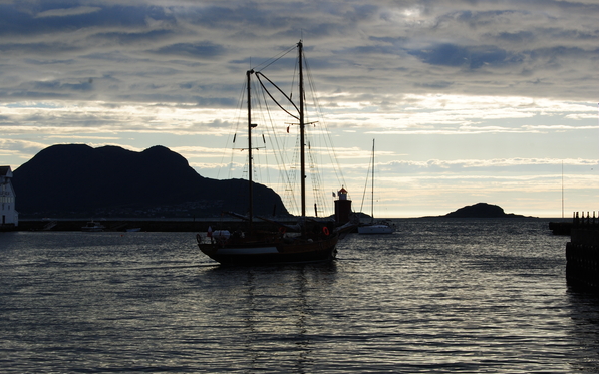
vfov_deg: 16.9
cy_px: 195
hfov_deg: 26.8
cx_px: 299
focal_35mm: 77
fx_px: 1257
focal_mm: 50
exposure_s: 1/250
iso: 160
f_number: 10
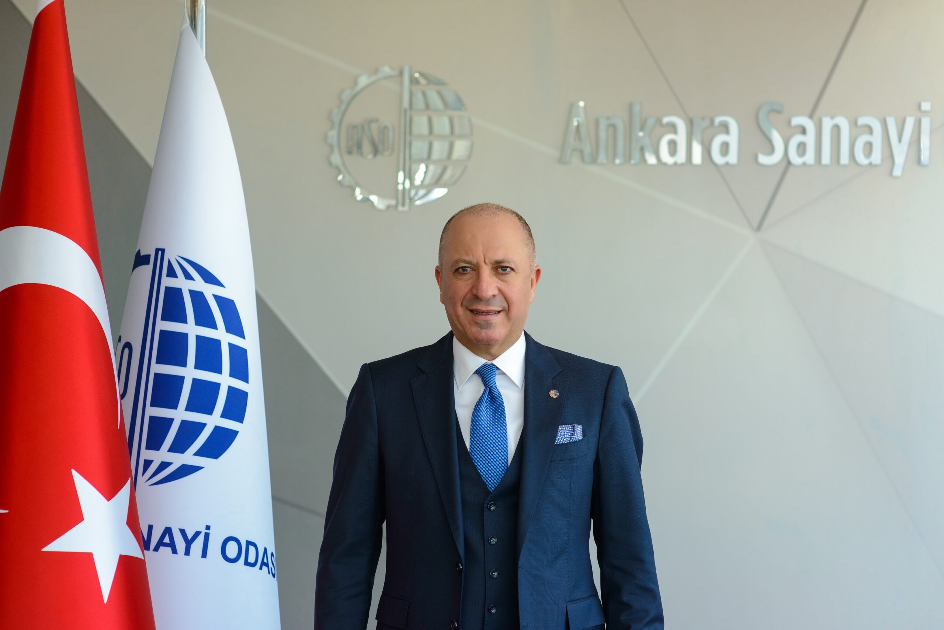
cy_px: 315
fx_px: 2229
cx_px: 472
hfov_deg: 23.9
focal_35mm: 85
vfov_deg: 16.1
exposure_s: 1/320
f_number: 3.5
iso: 320
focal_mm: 85
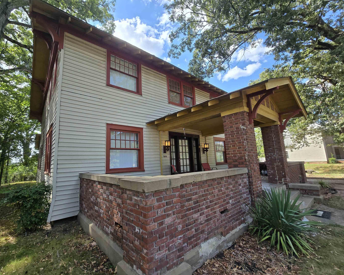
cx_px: 155
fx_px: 143
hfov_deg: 100.4
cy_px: 137
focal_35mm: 14
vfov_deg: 88.0
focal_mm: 2.2
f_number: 2.2
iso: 50
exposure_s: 1/476
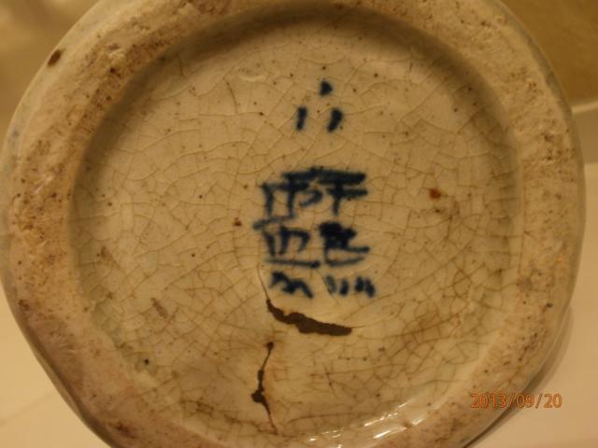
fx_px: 553
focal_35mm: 32
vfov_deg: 44.2
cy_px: 224
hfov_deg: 56.8
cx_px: 299
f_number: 3.1
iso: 125
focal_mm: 5.8
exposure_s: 1/6
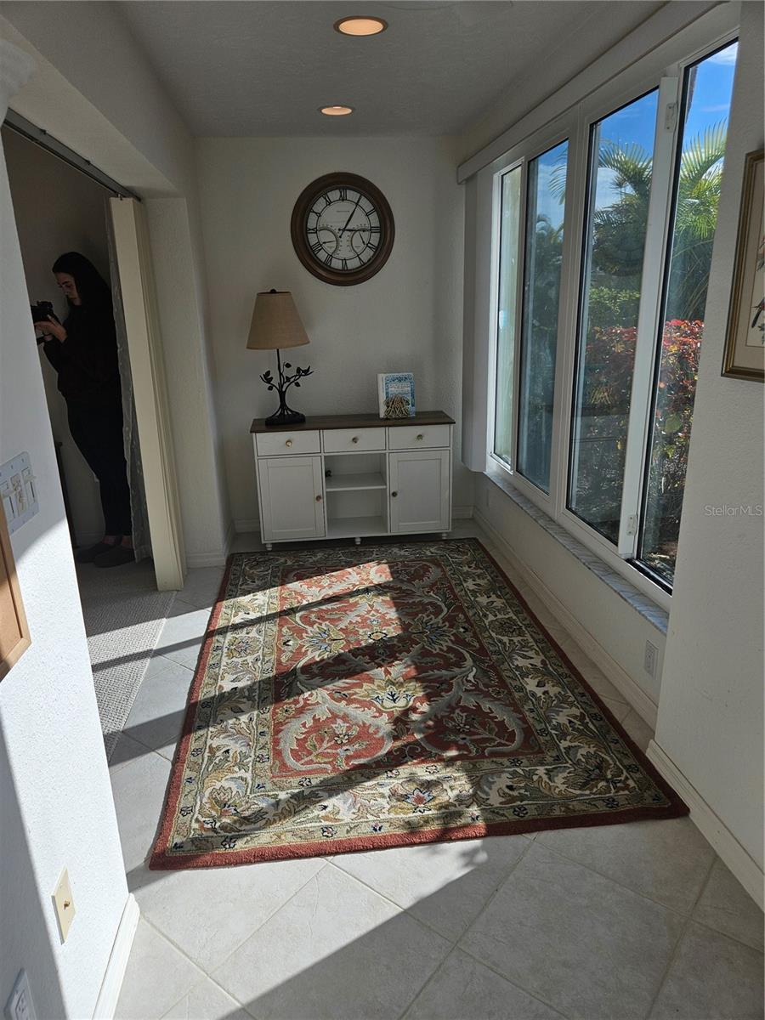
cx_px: 382
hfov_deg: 58.9
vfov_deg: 73.9
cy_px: 510
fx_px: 678
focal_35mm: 23
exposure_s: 1/1311
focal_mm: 5.4
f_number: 1.8
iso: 25
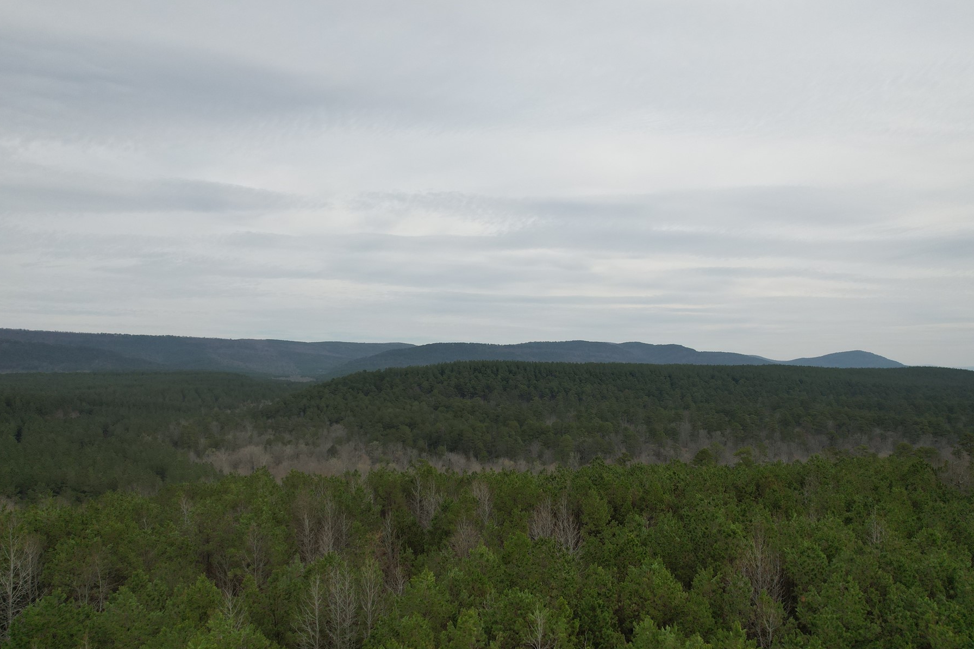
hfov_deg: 71.5
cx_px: 495
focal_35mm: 25
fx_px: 676
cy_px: 356
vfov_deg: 51.2
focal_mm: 8.38
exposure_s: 1/2500
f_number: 2.8
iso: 100
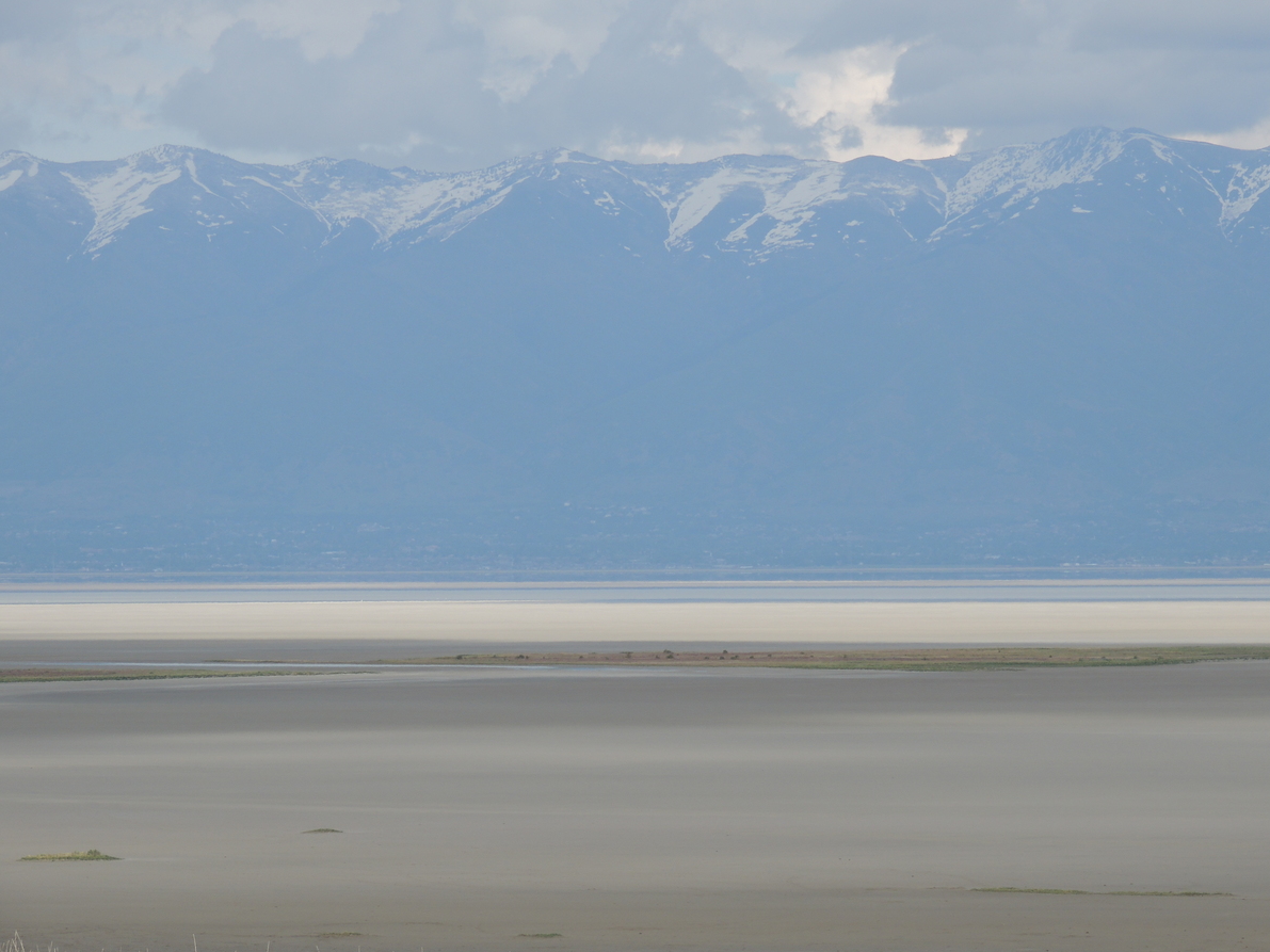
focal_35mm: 215
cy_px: 509
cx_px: 678
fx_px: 7887
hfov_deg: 9.2
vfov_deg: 6.9
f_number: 4.6
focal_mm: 35.6
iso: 100
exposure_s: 1/800
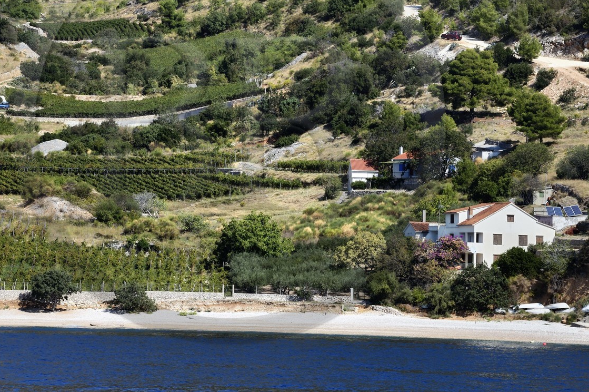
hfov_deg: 8.5
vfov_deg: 5.6
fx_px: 3972
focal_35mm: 243
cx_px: 228
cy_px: 125
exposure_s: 1/250
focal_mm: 170
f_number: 13
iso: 200
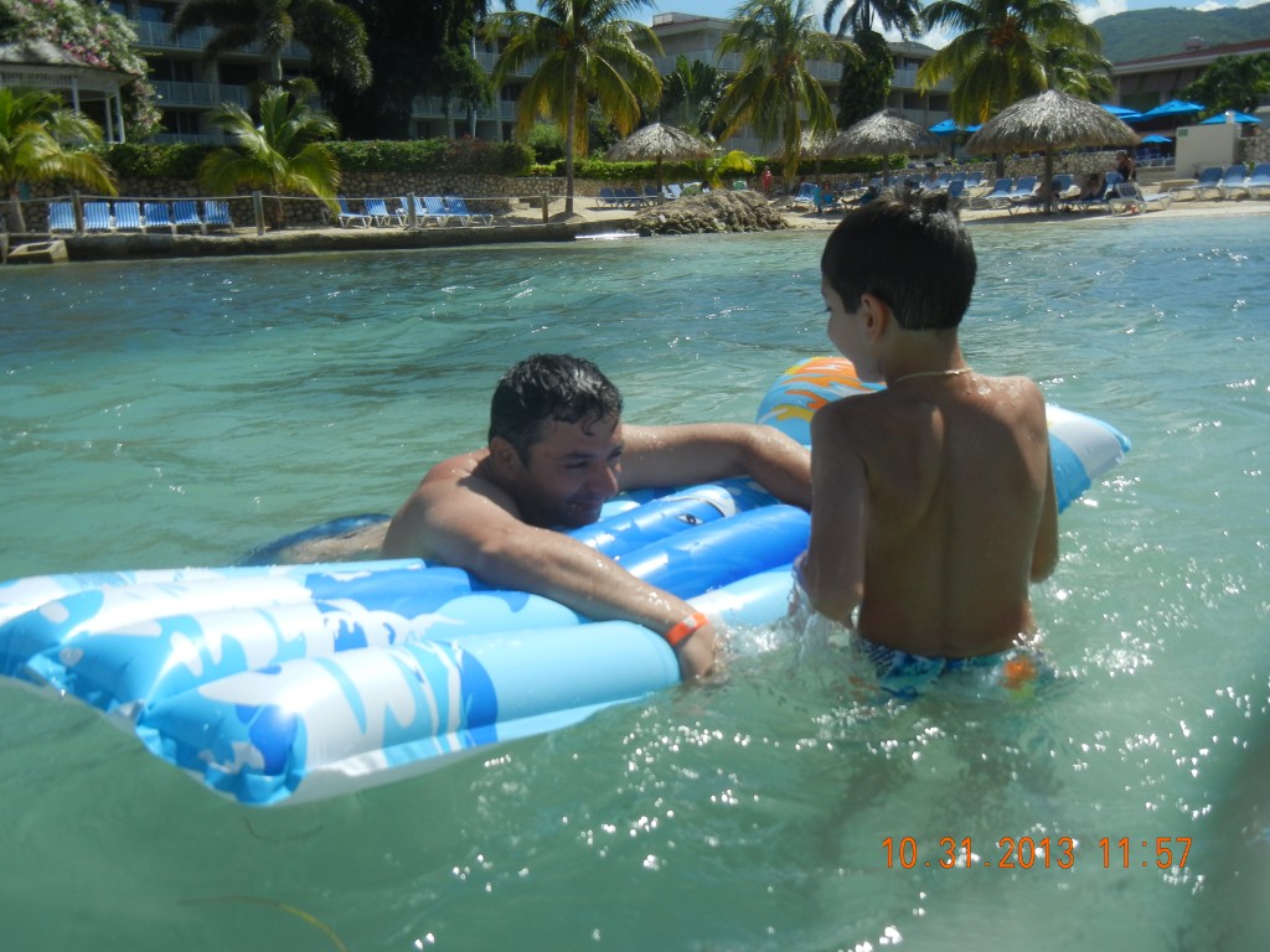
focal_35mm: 34
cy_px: 476
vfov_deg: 41.8
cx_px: 635
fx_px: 1247
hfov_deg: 54.0
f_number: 7.2
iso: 160
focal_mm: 6.2
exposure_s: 1/556
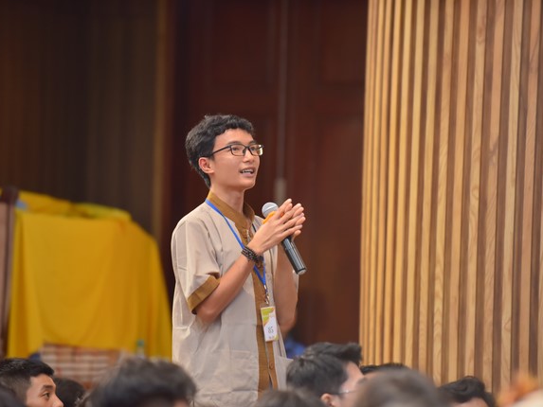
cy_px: 204
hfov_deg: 9.1
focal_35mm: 218
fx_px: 3420
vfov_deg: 6.8
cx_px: 270
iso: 1000
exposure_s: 1/100
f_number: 2.8
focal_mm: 200
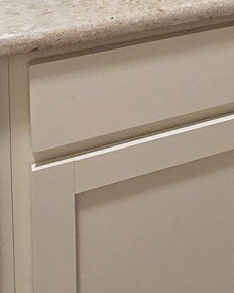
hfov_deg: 17.1
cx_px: 444
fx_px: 606
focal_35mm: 70
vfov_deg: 20.9
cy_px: -199
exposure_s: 1/60
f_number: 2.2
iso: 640
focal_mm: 2.2
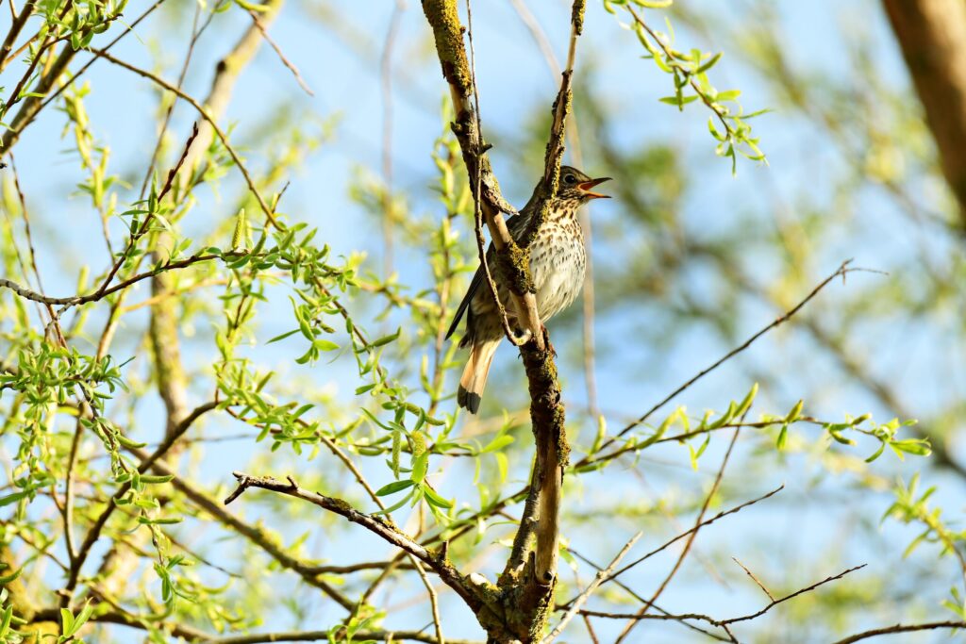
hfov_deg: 2.3
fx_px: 24152
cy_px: 322
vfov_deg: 1.5
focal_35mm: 900
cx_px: 483
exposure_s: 1/500
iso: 400
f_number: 6.3
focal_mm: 600
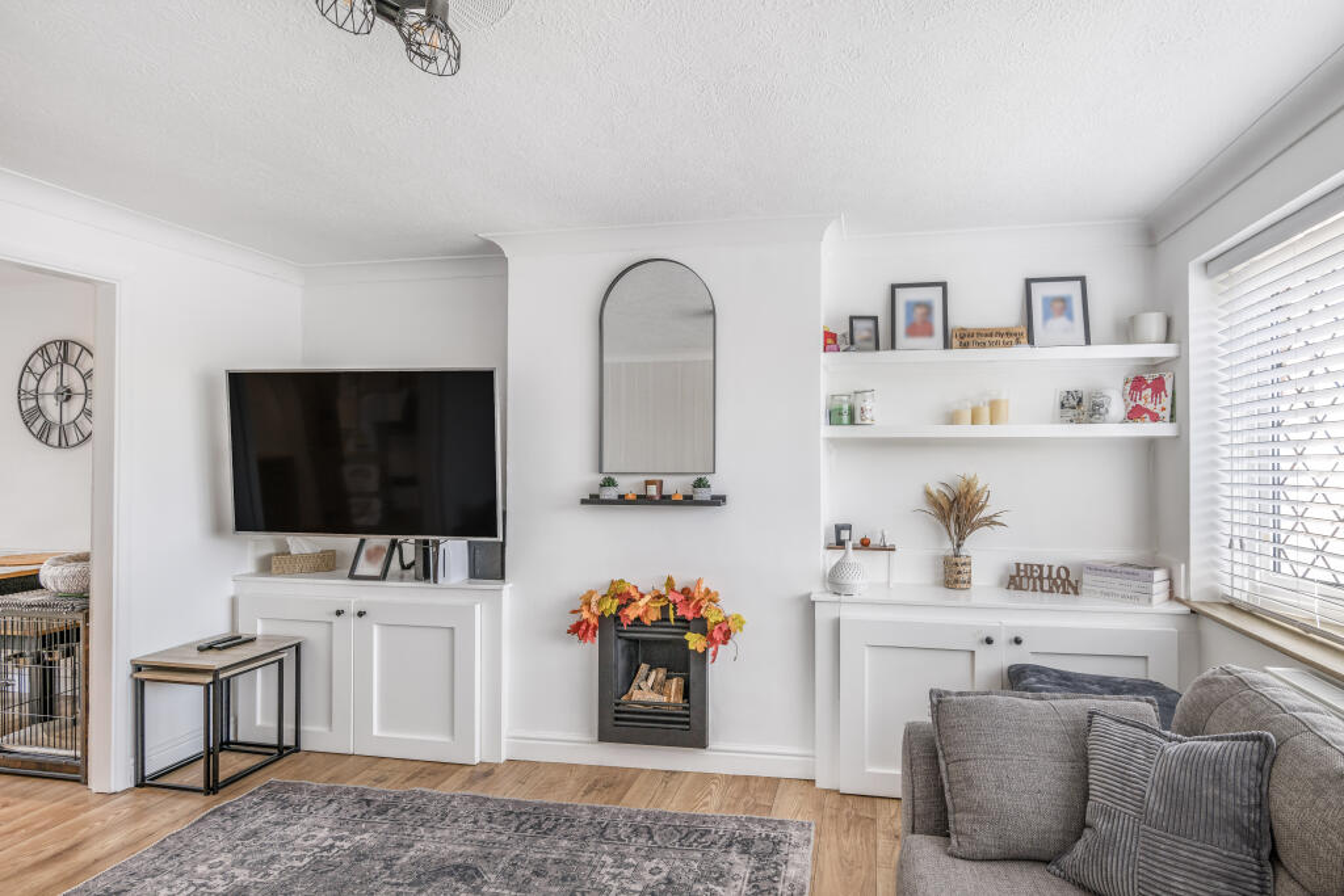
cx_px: 672
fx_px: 597
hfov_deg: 96.7
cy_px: 448
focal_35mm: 16
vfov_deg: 73.8
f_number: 7.1
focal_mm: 16
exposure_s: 1/20
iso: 200
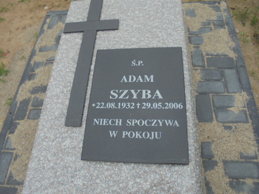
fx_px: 195
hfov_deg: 67.3
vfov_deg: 53.1
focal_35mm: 26
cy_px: 97
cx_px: 130
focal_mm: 4.6
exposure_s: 1/320
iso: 100
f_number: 3.5
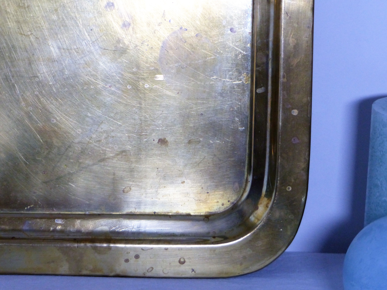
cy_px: 145
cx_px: 194
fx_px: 2124
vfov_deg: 7.8
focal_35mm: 190
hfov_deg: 10.4
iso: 400
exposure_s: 1/50
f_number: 2.8
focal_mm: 31.1
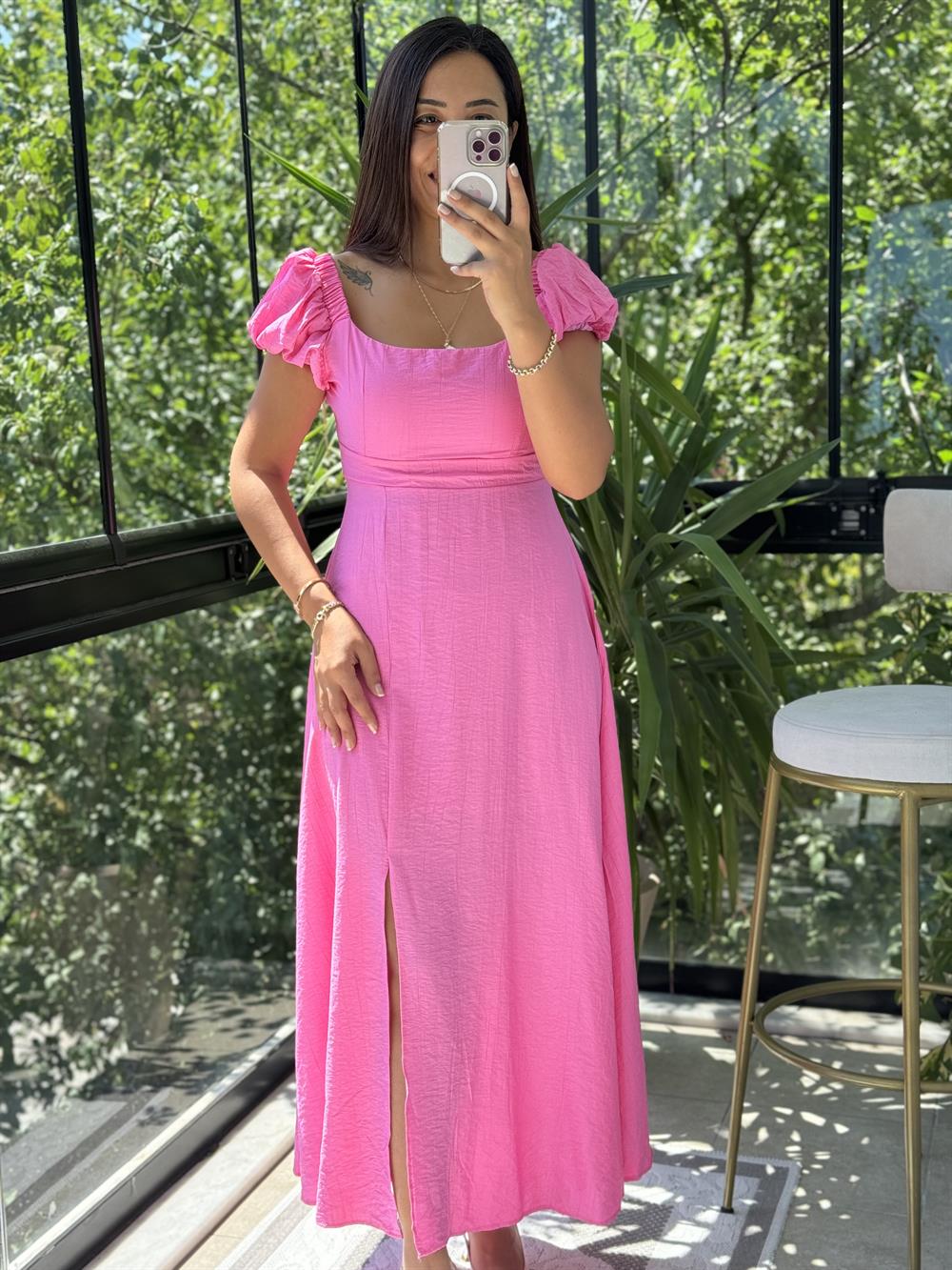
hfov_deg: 30.3
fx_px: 1760
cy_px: 635
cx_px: 476
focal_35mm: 48
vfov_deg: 39.7
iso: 64
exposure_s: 1/221
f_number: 1.78
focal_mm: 6.76
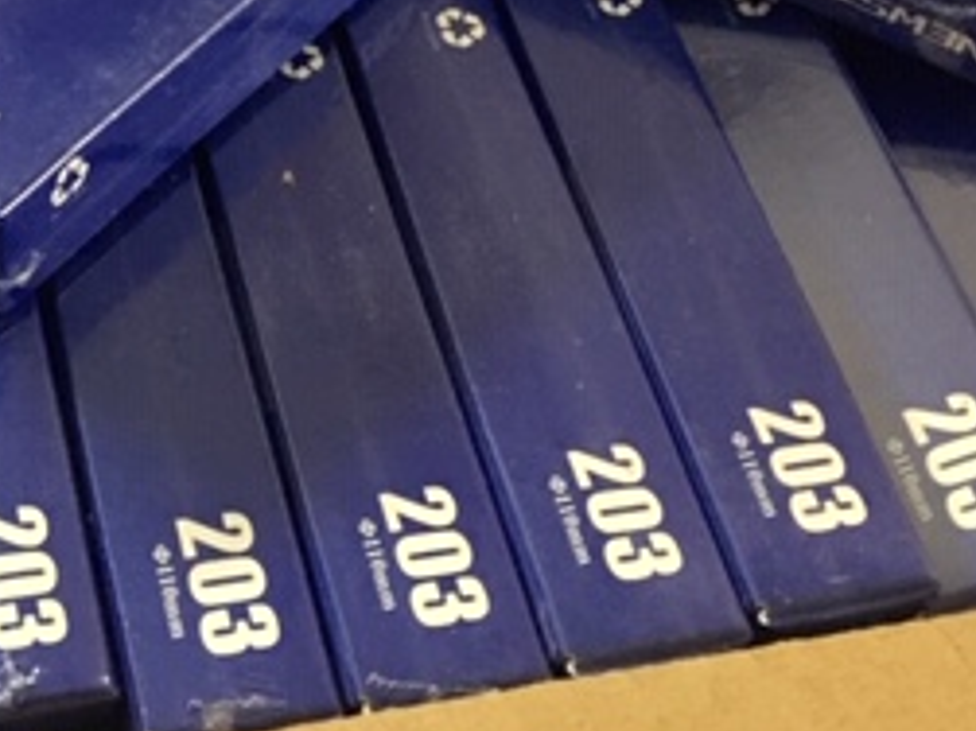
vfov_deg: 18.8
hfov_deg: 25.4
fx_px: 2085
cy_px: -140
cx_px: 66
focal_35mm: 74
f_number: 2.2
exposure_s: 1/8
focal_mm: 4.15
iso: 160
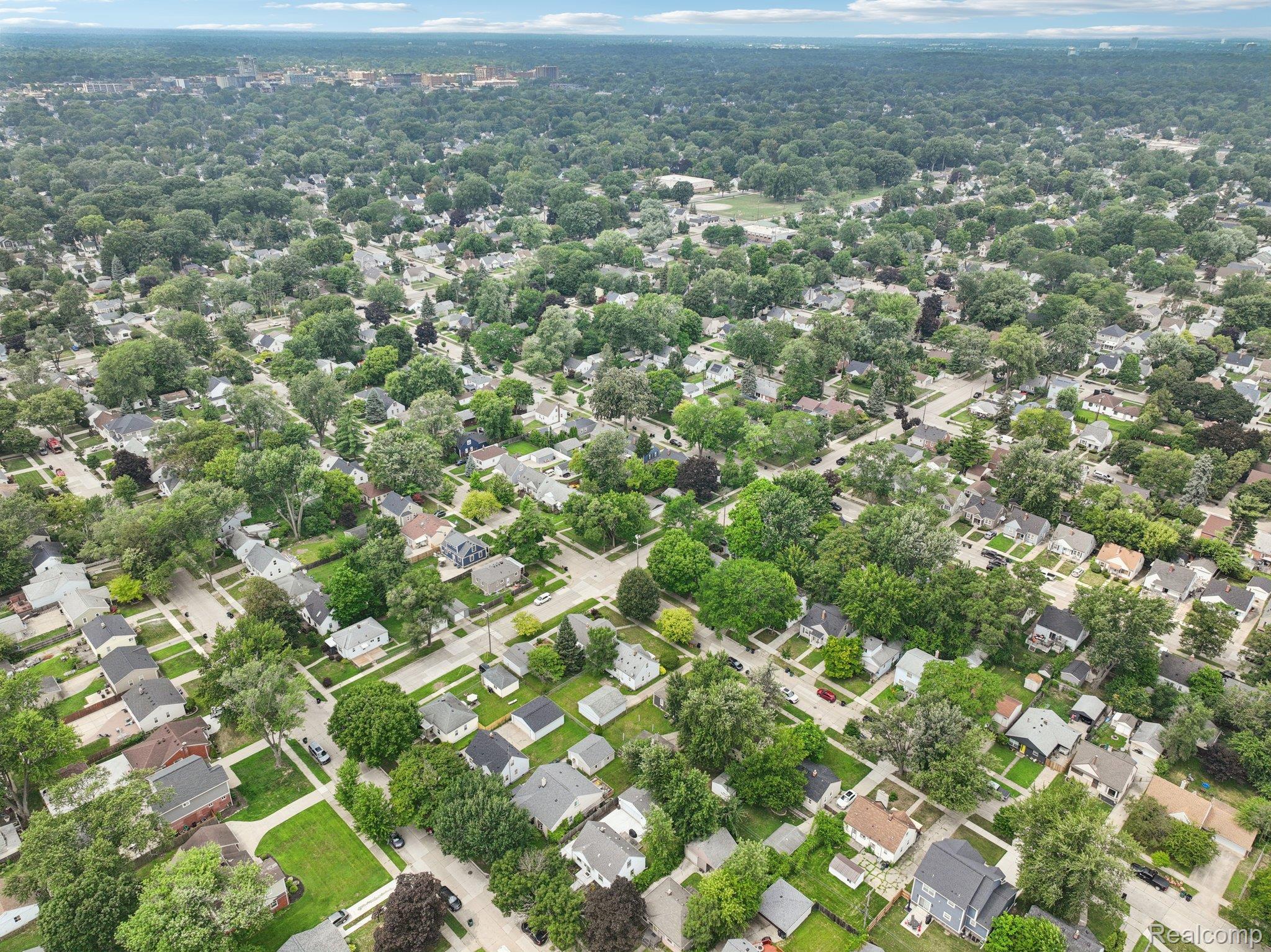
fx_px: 881
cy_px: 476
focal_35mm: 24
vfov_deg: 56.8
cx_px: 636
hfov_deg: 71.6
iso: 100
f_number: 2.8
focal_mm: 12.29
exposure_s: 1/800
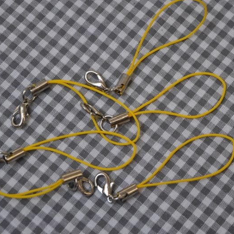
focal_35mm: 107
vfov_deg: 16.3
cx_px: 109
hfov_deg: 16.3
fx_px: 816
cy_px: 118
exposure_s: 1/100
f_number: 5.6
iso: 400
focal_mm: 55
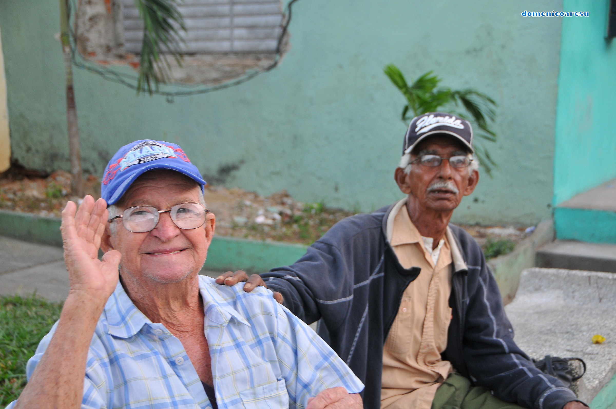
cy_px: 204
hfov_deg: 33.4
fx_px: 1025
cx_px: 308
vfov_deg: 22.6
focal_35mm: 60
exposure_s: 1/30
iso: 320
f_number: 4.5
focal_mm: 40
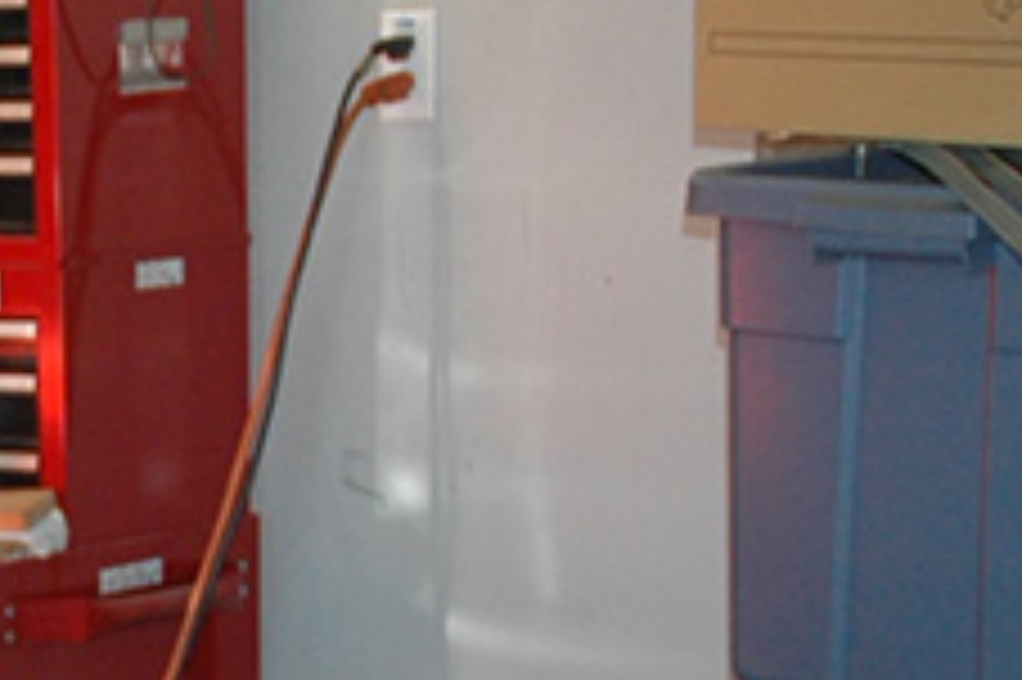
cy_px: 1401
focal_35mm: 169
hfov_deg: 11.5
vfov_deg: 7.7
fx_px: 4801
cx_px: -644
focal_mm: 25
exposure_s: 1/100
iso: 500
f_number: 3.8
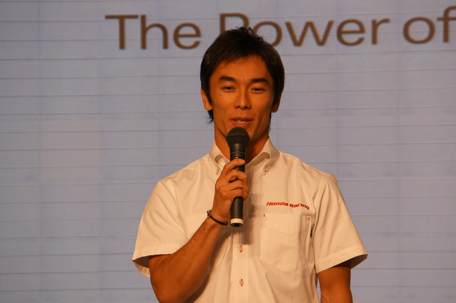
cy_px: 152
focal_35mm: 300
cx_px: 228
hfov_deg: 6.9
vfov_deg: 4.6
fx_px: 3794
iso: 1000
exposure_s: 1/320
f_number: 6.3
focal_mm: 200
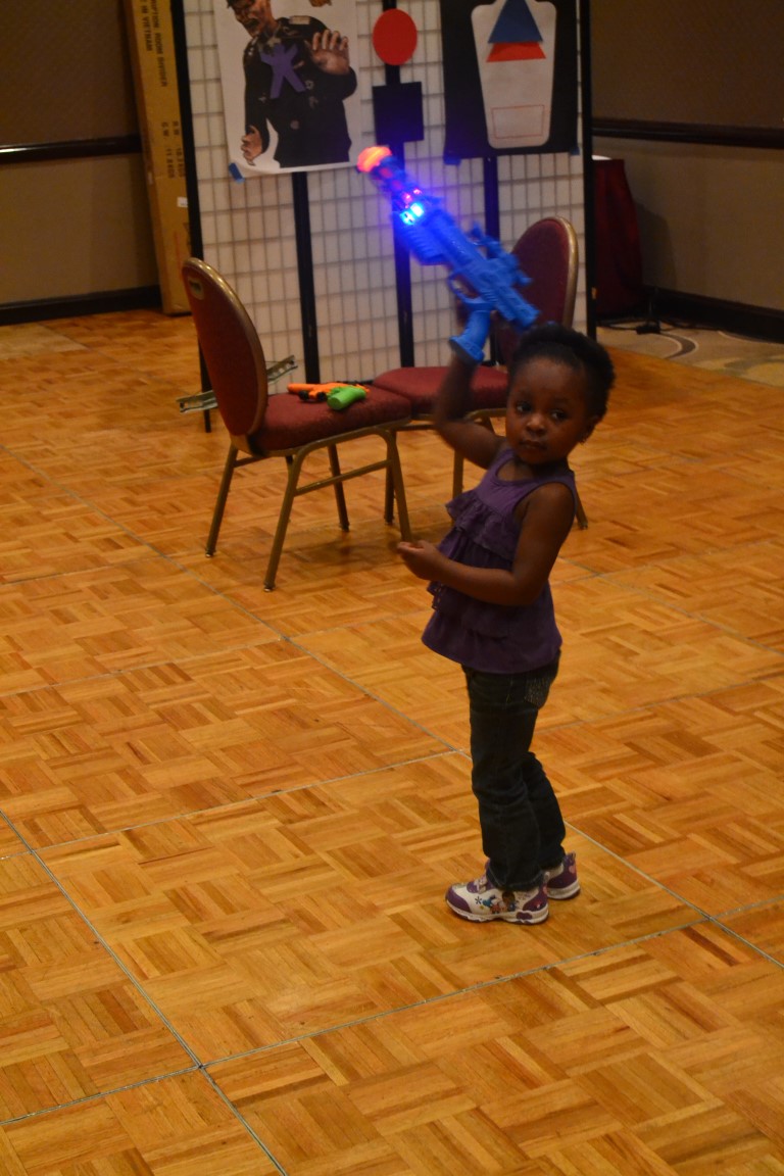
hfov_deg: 23.8
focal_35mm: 57
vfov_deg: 35.1
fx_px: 1862
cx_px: 392
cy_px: 588
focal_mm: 38
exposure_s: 1/15
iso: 3200
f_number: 5
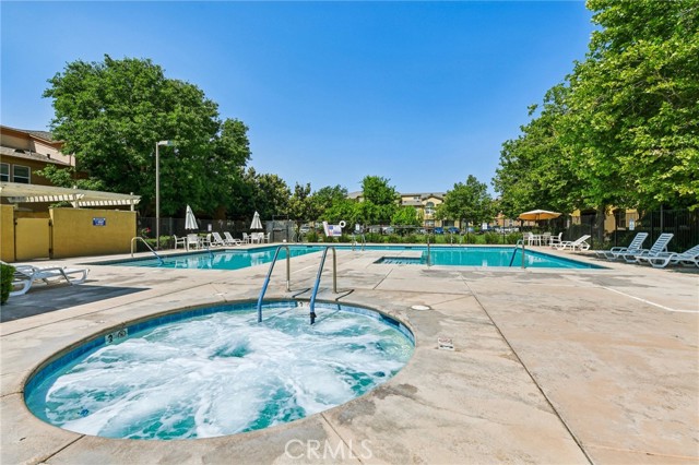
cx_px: 350
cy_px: 232
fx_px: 310
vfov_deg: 73.7
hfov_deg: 96.8
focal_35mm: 16
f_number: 8
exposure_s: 1/1000
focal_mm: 16
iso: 100
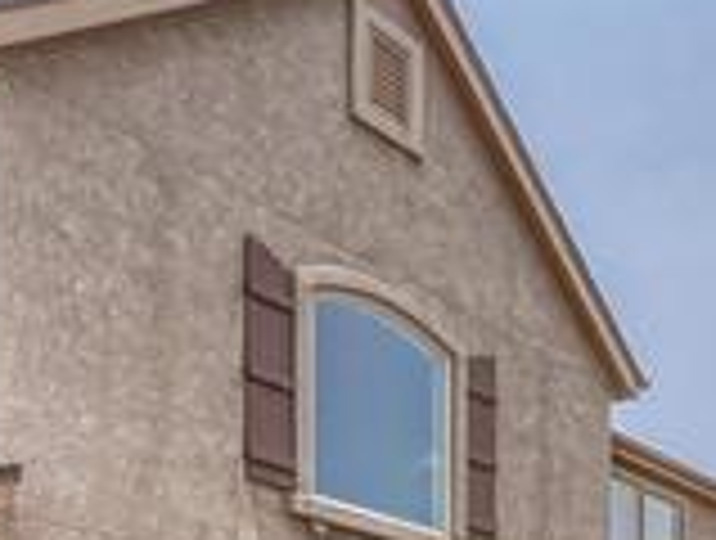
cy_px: 842
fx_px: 1167
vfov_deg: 21.3
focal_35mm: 56
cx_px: 806
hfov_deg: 30.2
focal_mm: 14.6
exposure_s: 1/8000
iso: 400
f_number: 8
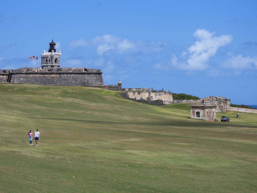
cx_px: 128
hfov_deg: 18.7
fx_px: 780
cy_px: 96
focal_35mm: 105
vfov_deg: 14.1
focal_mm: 18.7
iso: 100
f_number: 4
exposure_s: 1/1600
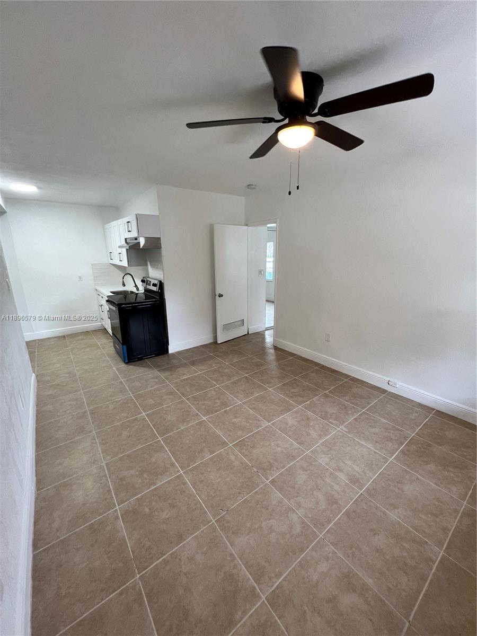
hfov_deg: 89.9
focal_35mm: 13
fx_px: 239
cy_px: 318
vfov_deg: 106.2
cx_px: 238
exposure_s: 1/60
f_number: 1.8
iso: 125
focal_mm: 1.57
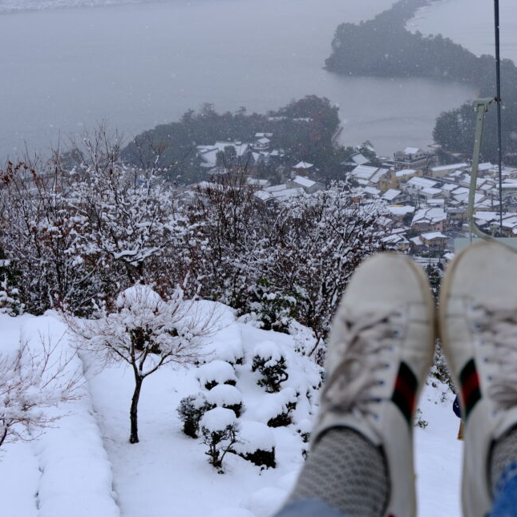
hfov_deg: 29.0
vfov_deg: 29.6
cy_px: 253
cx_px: 396
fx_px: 980
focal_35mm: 58
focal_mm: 28.7
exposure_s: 1/340
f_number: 5.6
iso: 160
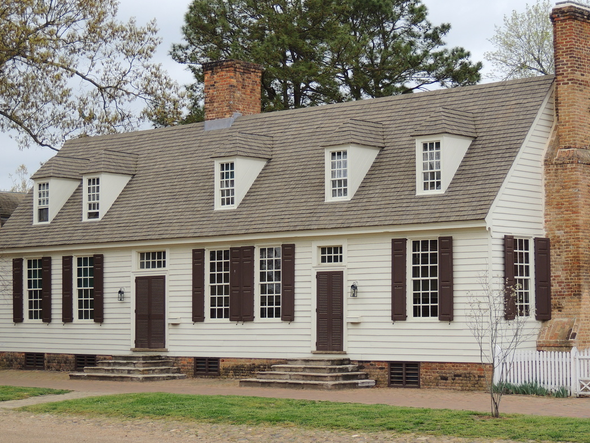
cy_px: 213
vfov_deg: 17.4
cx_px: 301
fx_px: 1449
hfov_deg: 23.0
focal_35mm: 85
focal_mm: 12.4
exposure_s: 1/320
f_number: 3.9
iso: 100
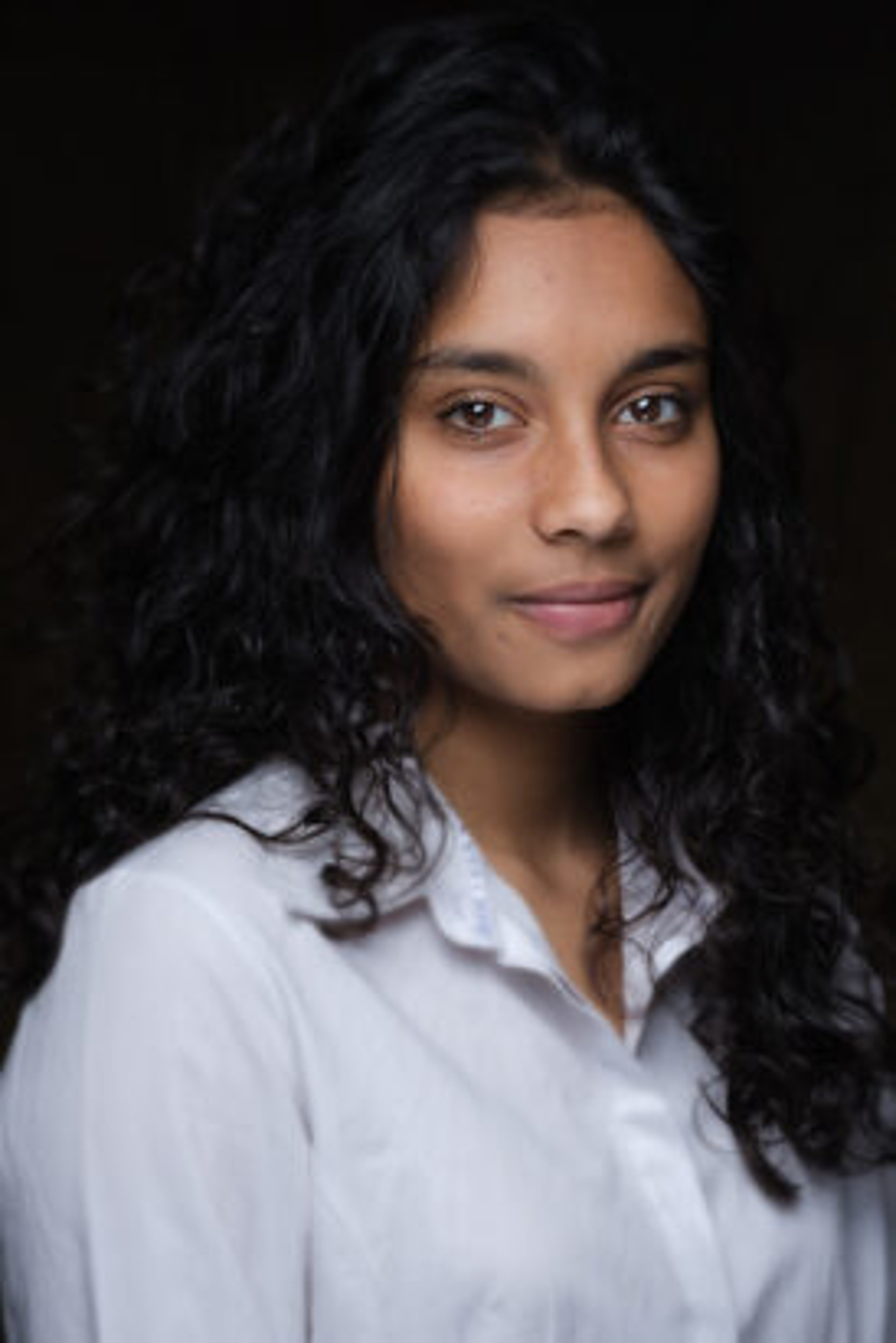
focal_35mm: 126
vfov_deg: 16.3
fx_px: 4704
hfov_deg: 10.9
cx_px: 448
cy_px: 672
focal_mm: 83.8
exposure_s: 1/250
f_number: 8
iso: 160
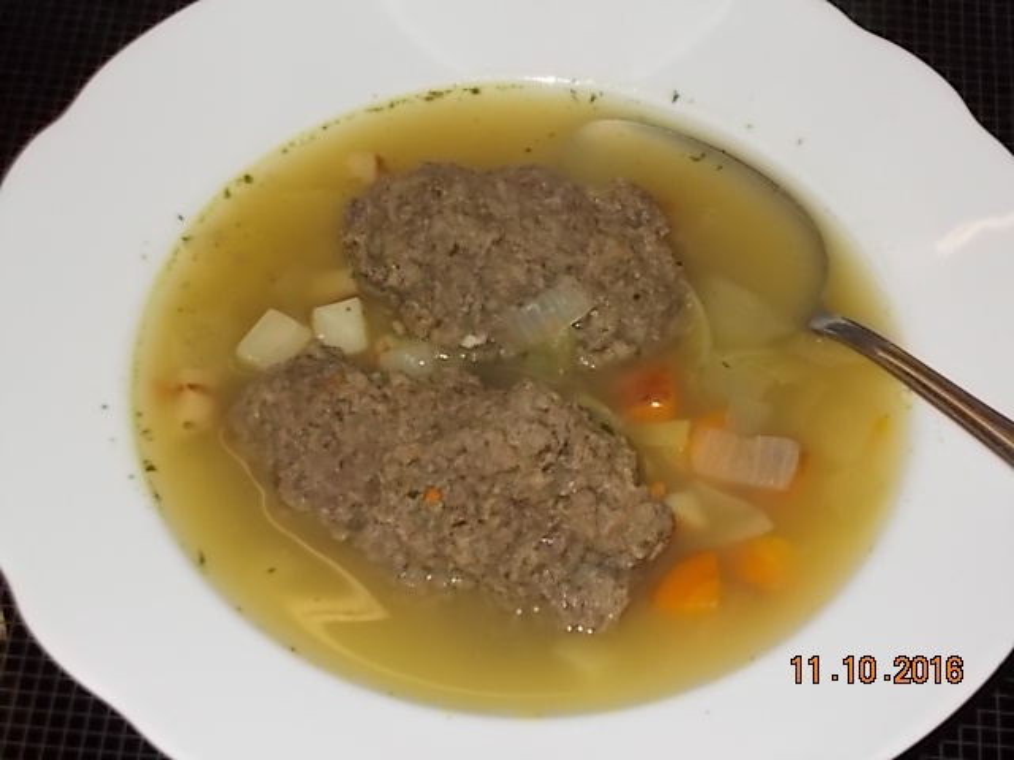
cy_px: 380
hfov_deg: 22.8
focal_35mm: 86
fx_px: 2519
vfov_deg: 17.2
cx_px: 507
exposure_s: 1/60
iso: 200
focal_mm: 15.4
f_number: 6.3
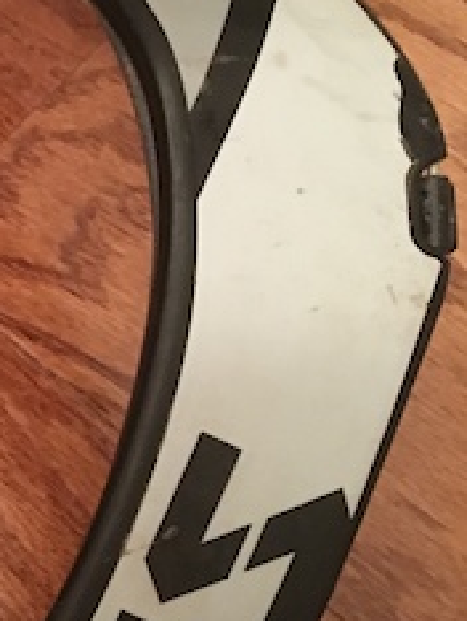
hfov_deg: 13.7
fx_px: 1778
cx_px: -318
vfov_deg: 19.8
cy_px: 292
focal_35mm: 99
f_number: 2.2
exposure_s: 1/15
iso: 400
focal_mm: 4.15
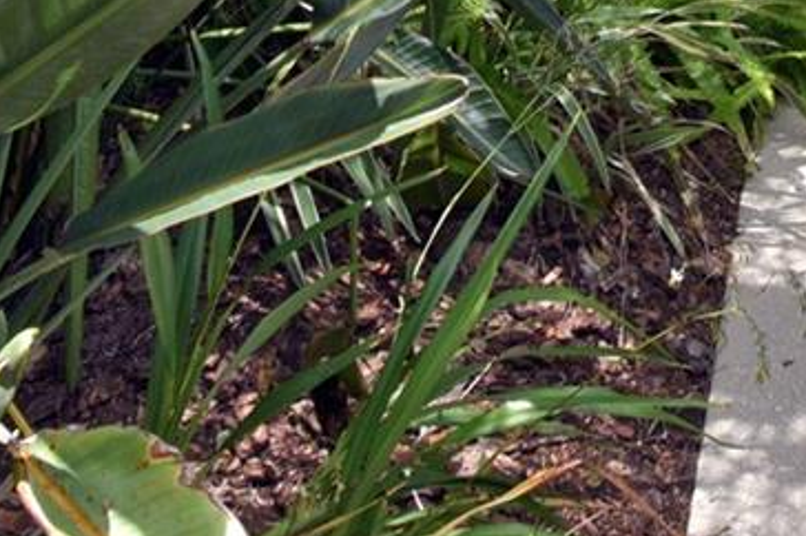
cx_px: 846
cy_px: -636
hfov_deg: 28.3
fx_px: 1476
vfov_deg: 15.1
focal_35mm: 66
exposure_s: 1/250
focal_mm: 10
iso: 220
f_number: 8
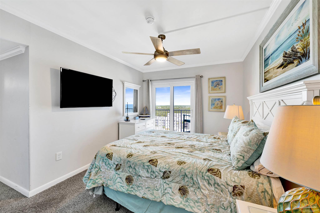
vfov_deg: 81.2
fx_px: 124
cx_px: 160
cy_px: 106
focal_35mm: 14
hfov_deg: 104.3
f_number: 11
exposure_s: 1/30
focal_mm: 14
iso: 500
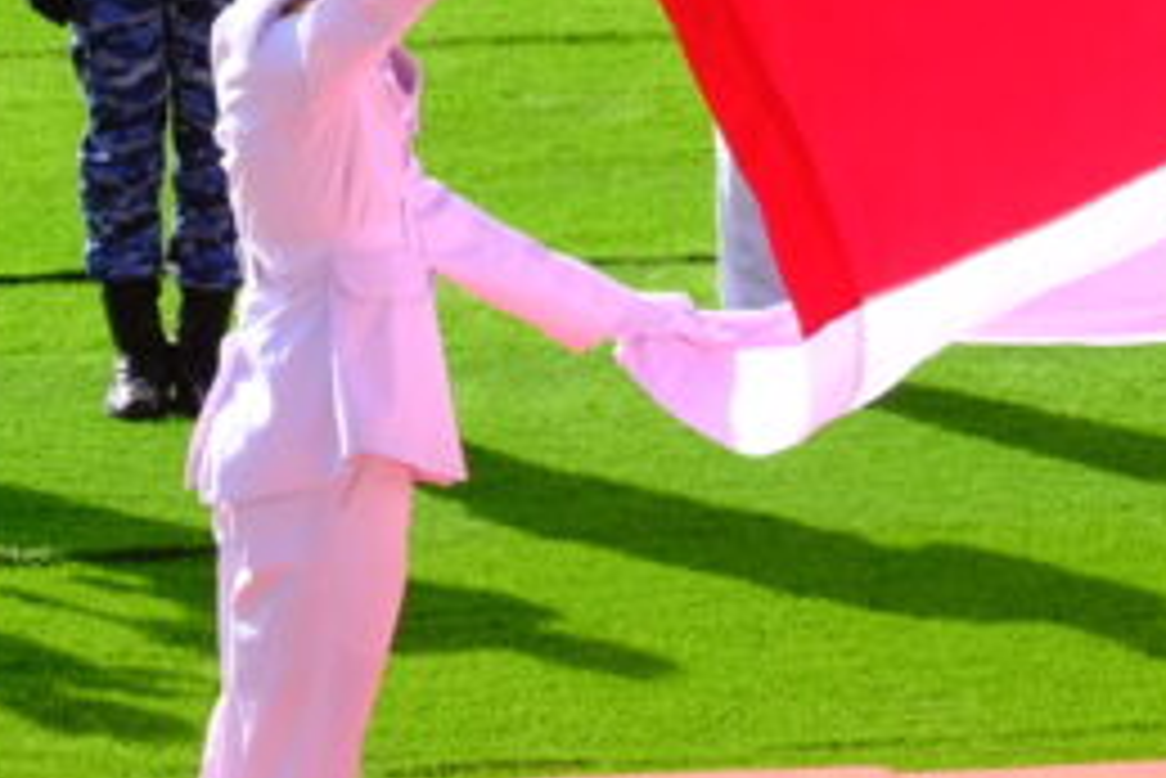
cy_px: -335
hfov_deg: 6.8
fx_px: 9689
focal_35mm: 299
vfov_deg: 4.6
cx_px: 1702
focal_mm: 46.6
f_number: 5.6
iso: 320
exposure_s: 1/500
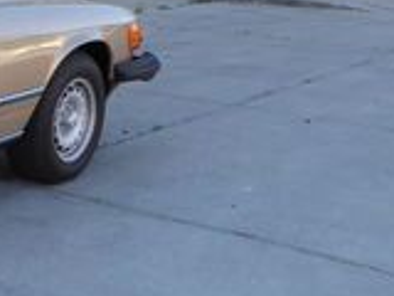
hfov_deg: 16.6
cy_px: 86
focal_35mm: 100
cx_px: -300
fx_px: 1138
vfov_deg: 14.8
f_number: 3.3
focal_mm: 4.3
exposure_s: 1/160
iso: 100
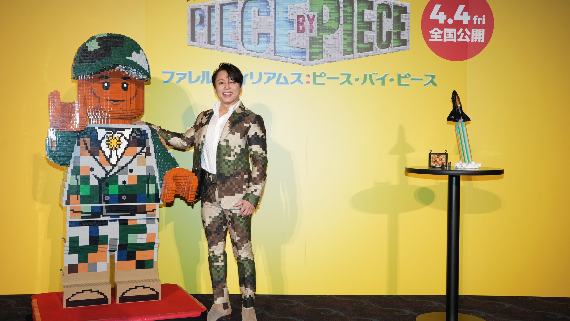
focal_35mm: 46
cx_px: 281
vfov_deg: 26.0
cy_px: 163
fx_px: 695
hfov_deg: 44.6
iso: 1250
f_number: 7.1
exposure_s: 1/125
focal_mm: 43
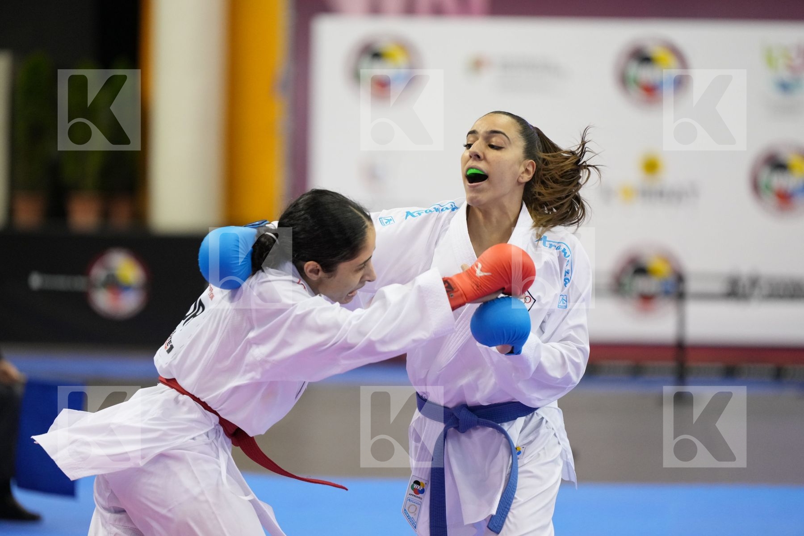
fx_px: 4020
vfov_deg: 7.6
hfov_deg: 11.4
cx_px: 402
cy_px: 268
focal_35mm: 180
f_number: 2.8
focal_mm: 180
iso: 3200
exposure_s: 1/1000
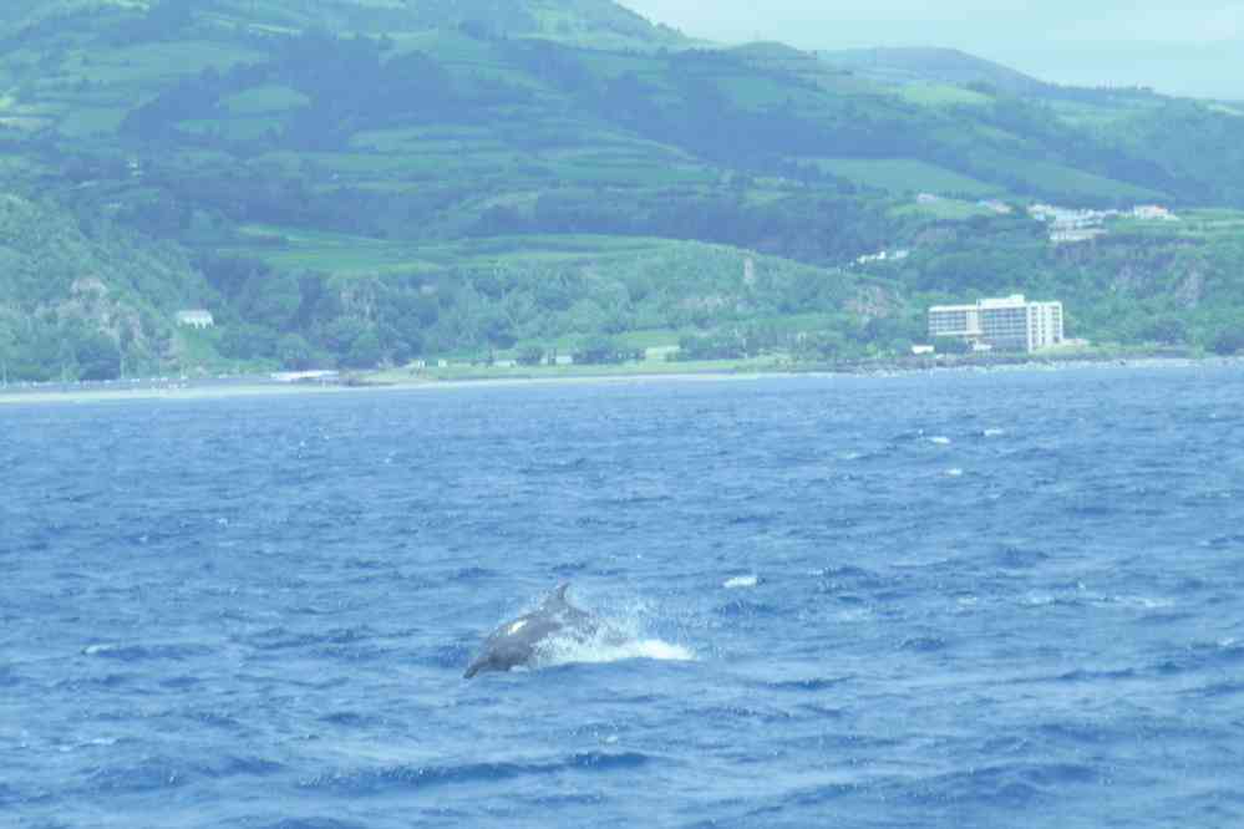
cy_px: 414
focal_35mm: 157
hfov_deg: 13.1
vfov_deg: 8.7
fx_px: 5425
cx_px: 622
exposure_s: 1/400
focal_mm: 57.1
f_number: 5.9
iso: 125
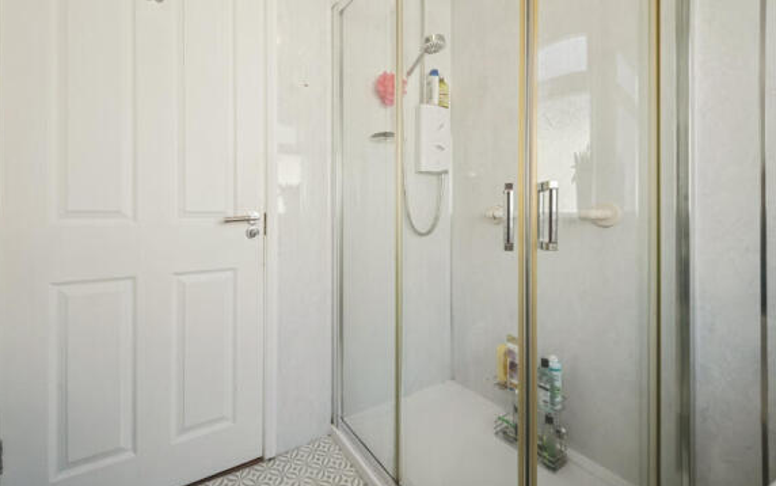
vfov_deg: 78.3
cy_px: 210
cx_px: 352
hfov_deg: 105.0
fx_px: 296
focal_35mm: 14
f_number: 8
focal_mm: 12
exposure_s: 1/50
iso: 250
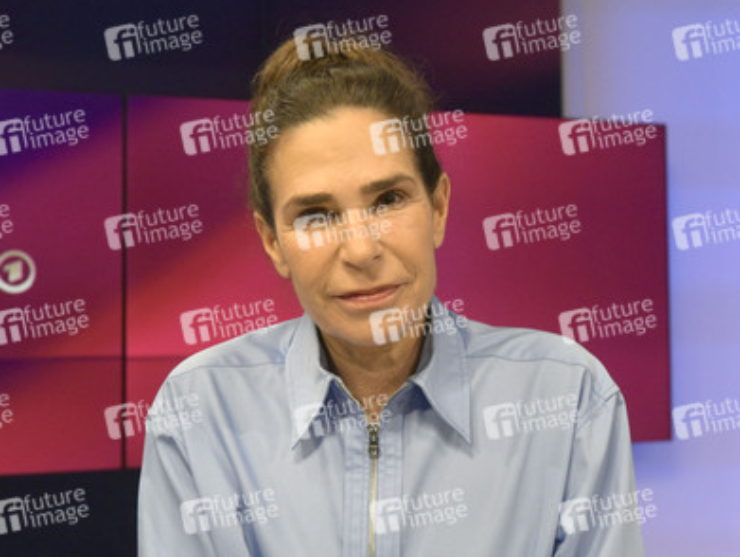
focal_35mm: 62
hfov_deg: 31.2
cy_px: 275
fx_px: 1327
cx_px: 368
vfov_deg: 23.7
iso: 2000
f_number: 7.1
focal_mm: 56
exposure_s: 1/320
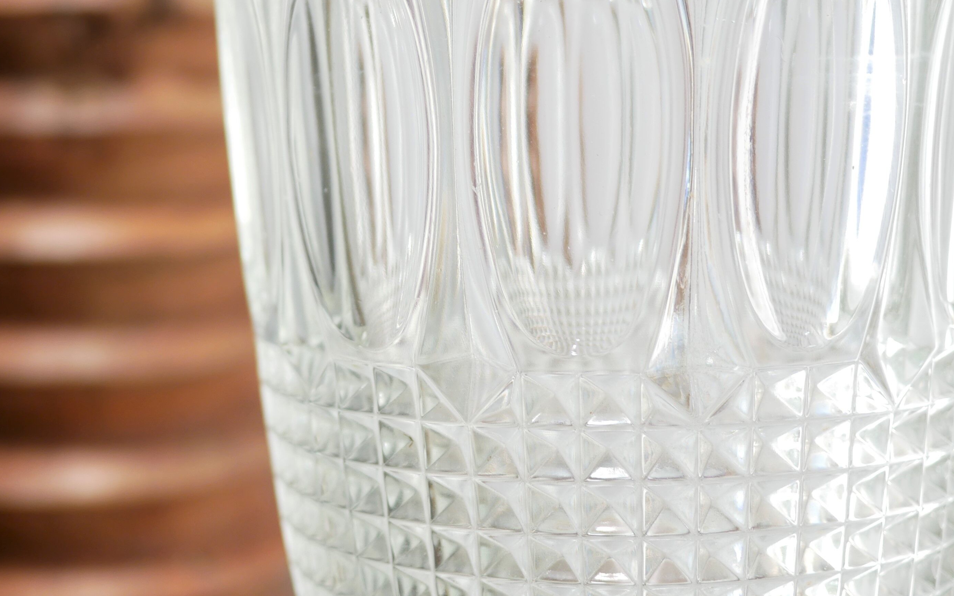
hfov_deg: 29.3
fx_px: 1820
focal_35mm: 70
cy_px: 138
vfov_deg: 18.5
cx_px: 357
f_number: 1.7
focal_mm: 20
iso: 200
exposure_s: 1/60
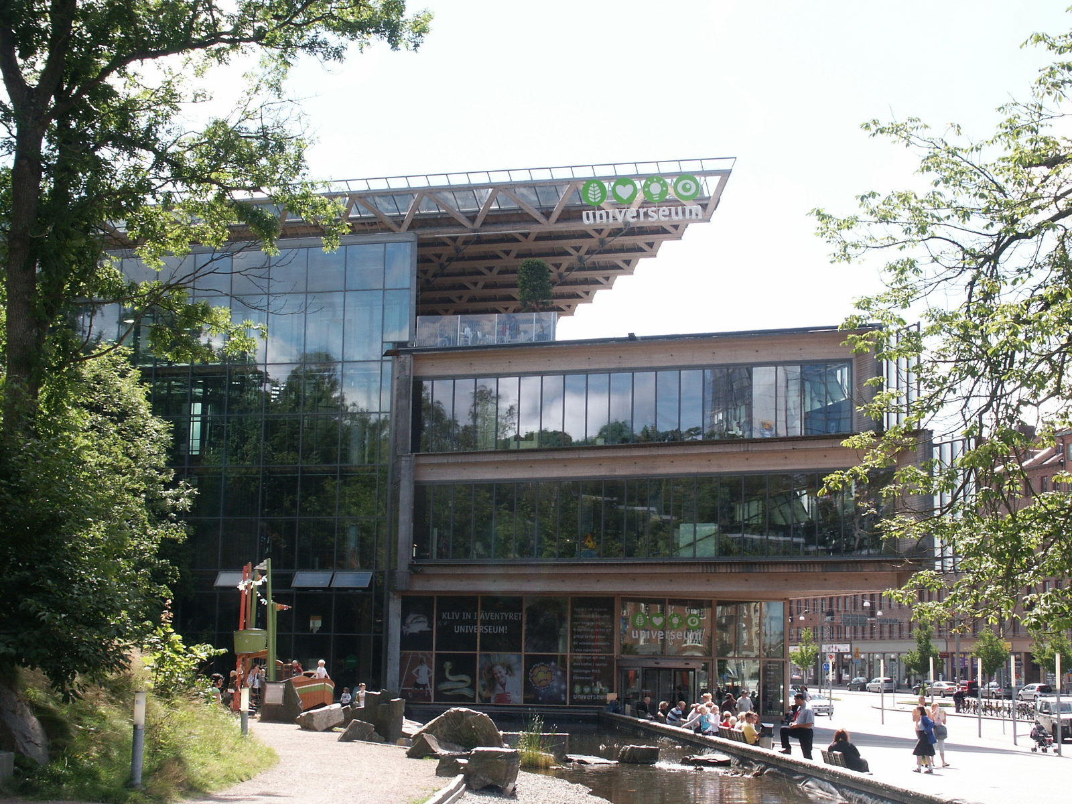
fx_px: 1703
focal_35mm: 55
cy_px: 402
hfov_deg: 34.9
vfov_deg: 26.6
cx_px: 536
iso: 100
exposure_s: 1/180
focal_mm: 14.27
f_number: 6.7
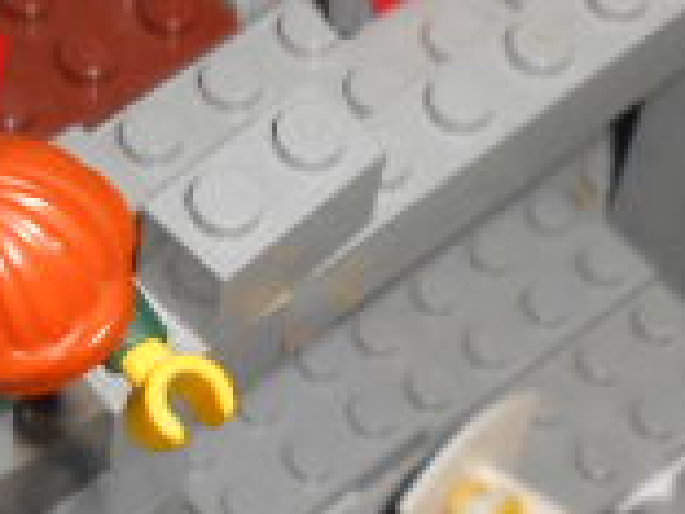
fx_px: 2434
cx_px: 154
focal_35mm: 123
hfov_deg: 15.9
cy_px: 316
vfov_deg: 12.0
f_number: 11.9
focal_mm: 5.3
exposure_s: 1/25
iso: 200
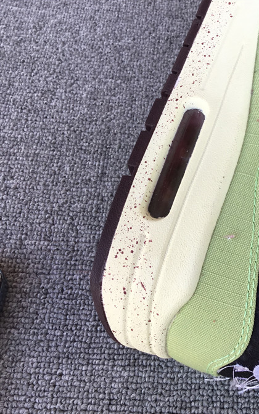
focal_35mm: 44
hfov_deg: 27.7
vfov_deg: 45.3
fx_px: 497
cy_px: 207
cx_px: 253
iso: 25
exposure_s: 1/100
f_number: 2.4
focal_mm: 3.3
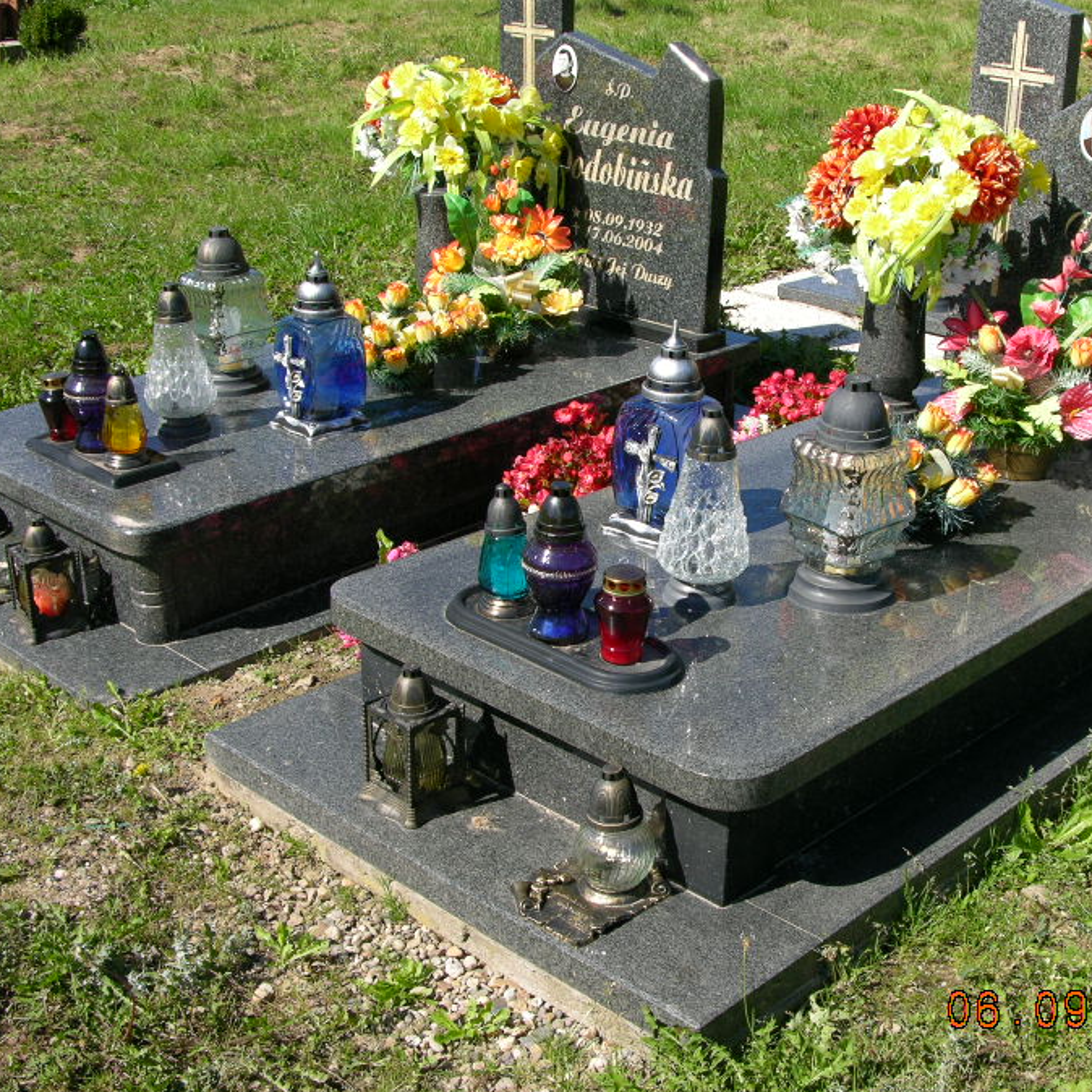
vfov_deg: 36.1
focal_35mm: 47
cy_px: 518
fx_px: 1677
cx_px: 708
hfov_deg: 35.8
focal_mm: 8.9
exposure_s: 1/210
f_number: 5.6
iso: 50
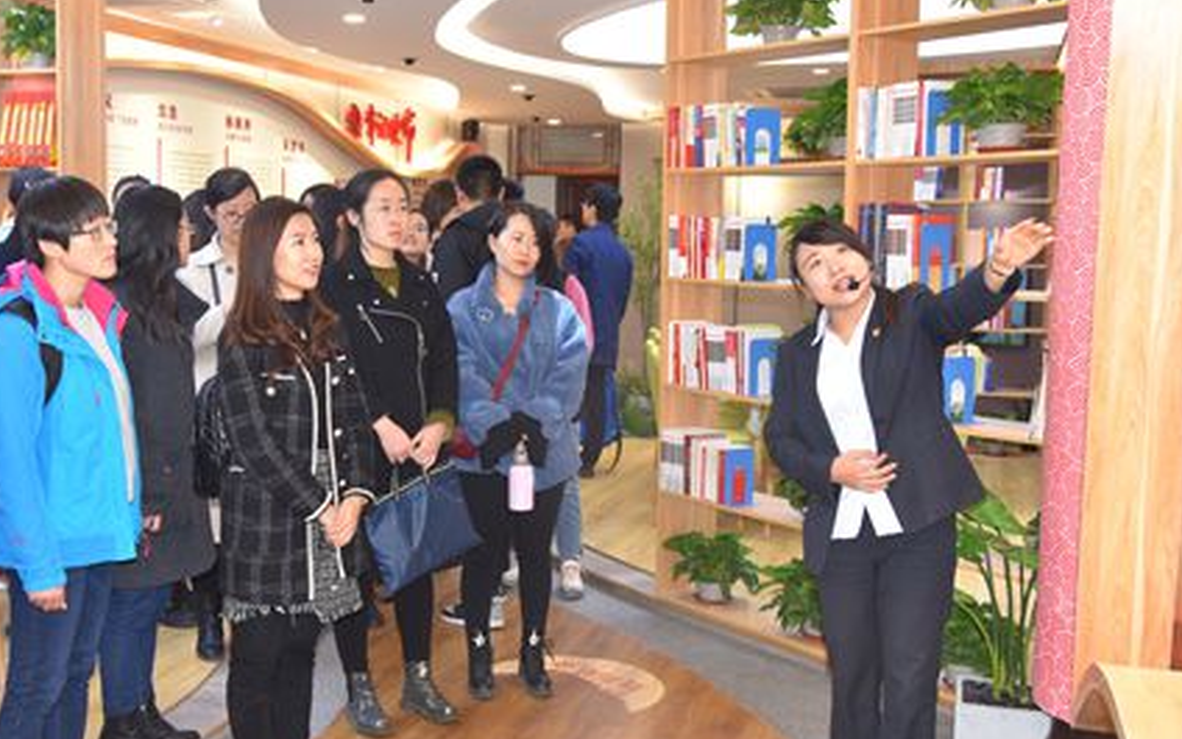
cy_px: 344
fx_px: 1450
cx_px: 499
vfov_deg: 28.6
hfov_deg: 44.2
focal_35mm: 45
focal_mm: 34
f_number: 4.5
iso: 800
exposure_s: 1/80
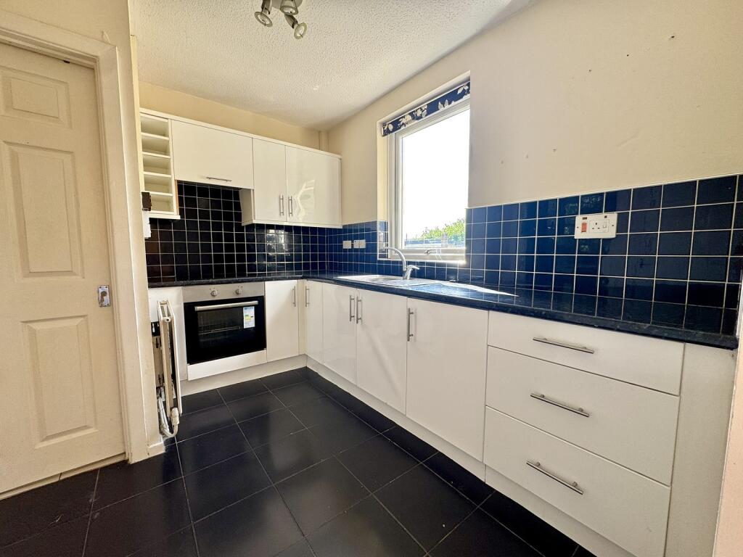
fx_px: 300
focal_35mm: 14
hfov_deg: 102.1
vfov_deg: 85.7
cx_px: 372
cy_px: 278
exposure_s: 1/99
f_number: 2.2
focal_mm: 2.22
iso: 64
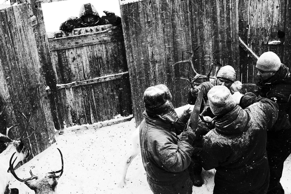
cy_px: 97
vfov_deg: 28.6
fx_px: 380
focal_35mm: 47
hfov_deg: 41.9
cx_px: 146
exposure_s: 1/400
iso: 400
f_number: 4
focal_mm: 18.3
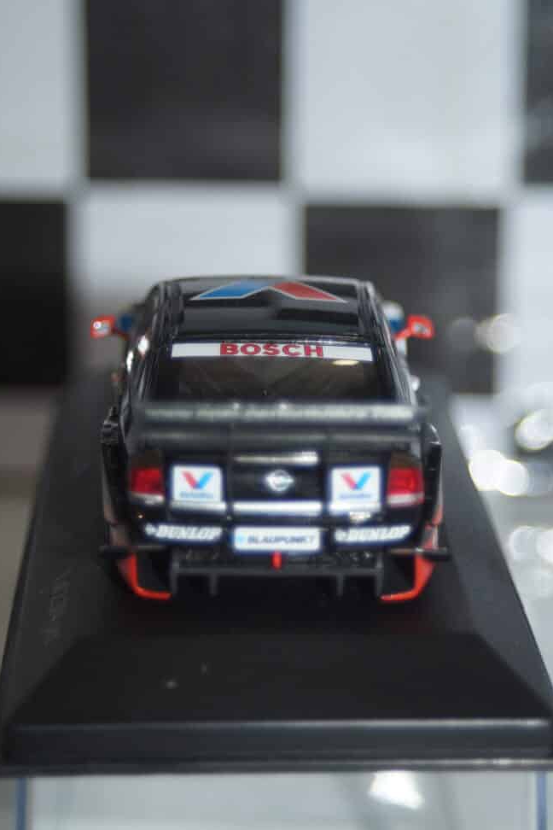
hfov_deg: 12.7
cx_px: 279
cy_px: 412
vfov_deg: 18.9
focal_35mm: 108
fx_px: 2488
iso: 320
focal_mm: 70
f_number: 5.6
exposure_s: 1/60
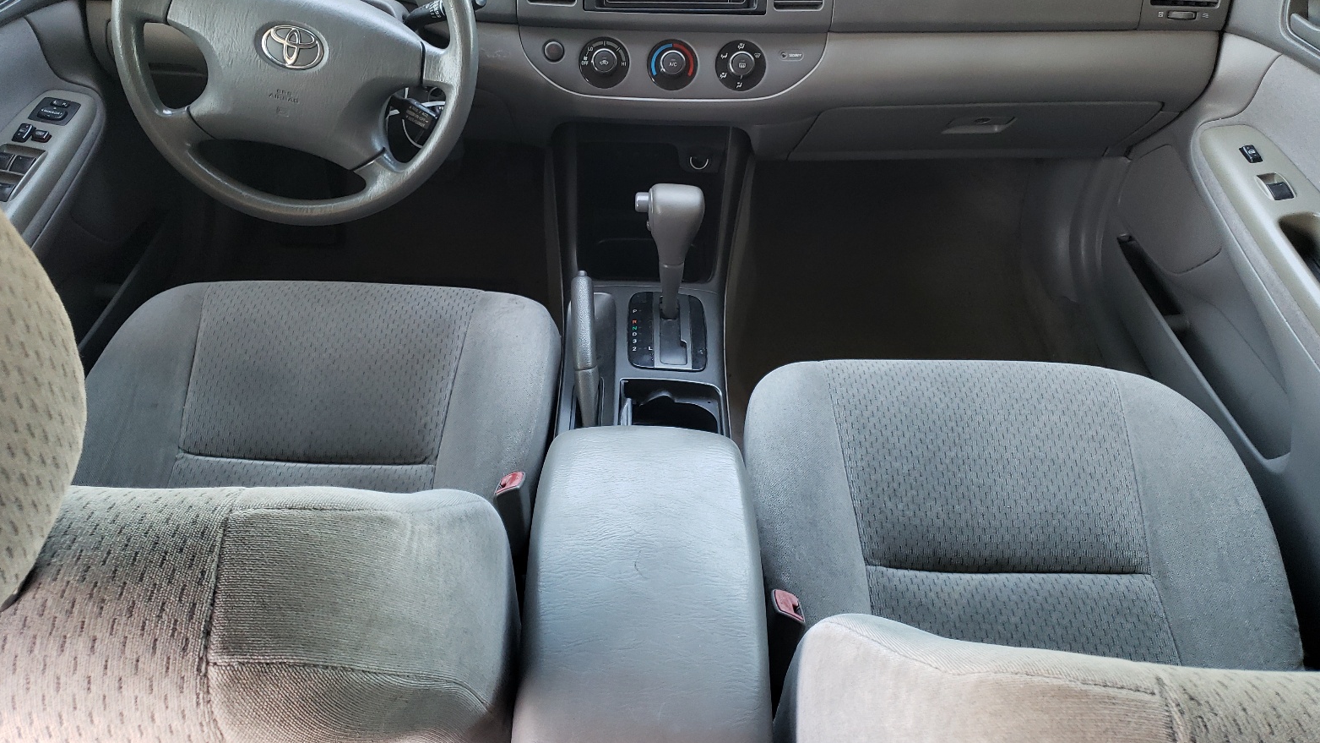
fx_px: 1015
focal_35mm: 29
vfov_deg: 40.1
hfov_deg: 66.1
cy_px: 311
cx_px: 659
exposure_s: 1/60.2
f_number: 1.5
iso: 78
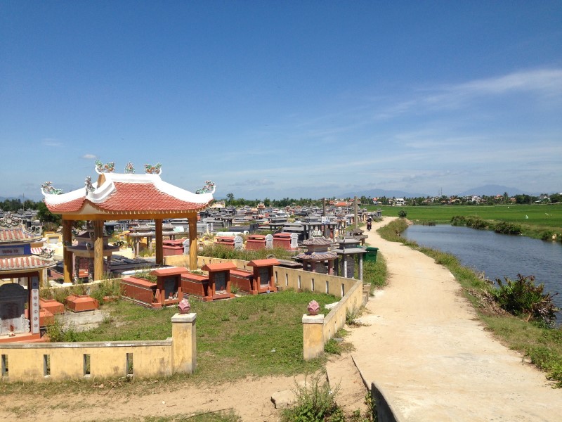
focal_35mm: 33
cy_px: 211
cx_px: 281
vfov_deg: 42.9
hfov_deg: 55.4
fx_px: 536
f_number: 2.4
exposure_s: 1/2358
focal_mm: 4.12
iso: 50
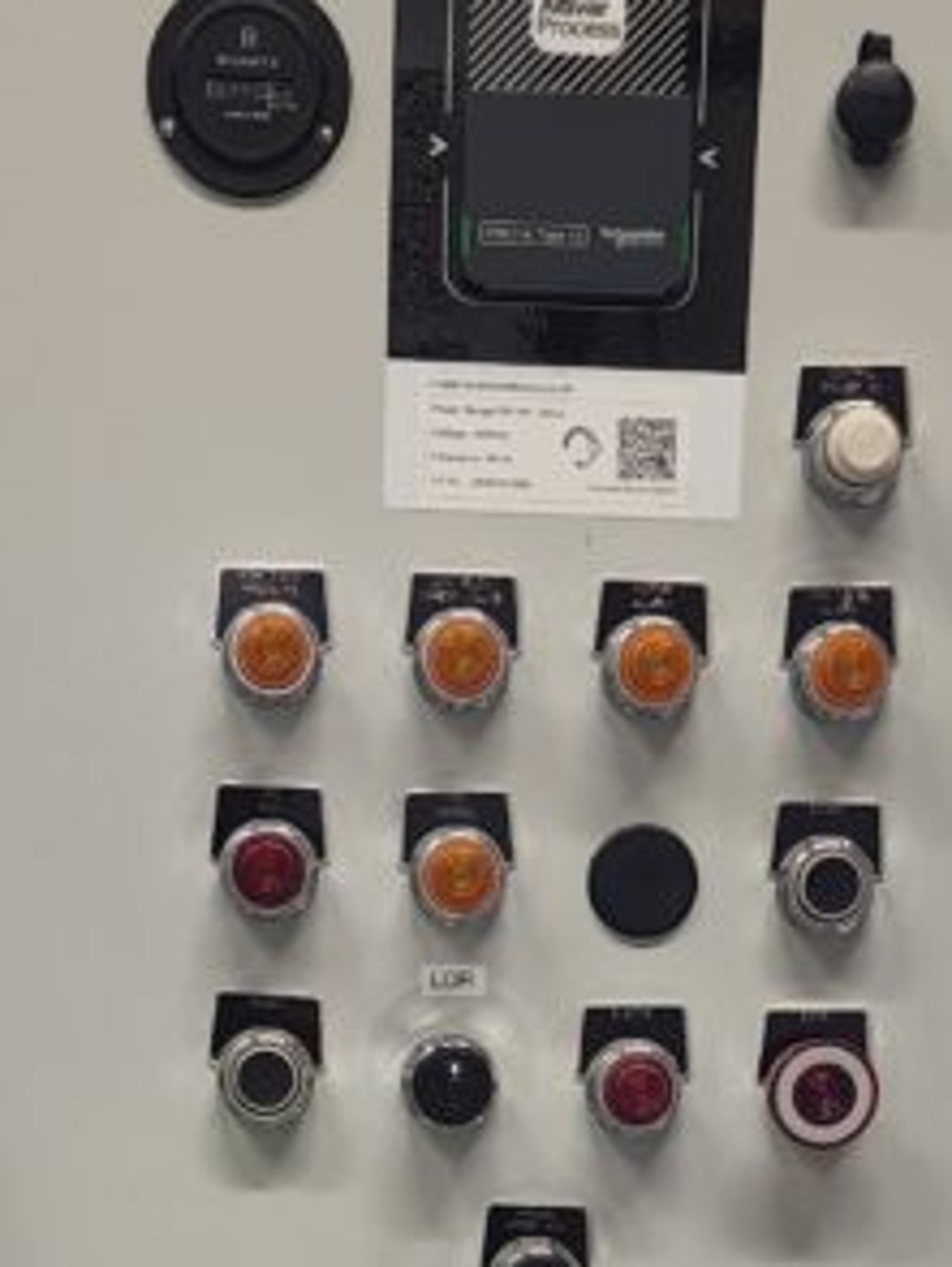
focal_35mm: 80
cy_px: 1513
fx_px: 2929
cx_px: 482
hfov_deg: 18.5
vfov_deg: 22.5
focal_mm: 6.4
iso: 200
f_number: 1.8
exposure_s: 1/180
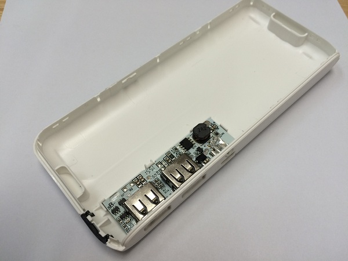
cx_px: 174
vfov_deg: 48.2
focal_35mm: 29
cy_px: 130
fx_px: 292
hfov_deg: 61.7
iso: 32
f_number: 2.2
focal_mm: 4.15
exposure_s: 1/33
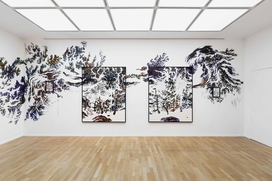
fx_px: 128
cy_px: 90
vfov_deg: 70.3
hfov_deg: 93.3
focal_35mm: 17
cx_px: 136
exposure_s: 1/4
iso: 125
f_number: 16
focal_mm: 17
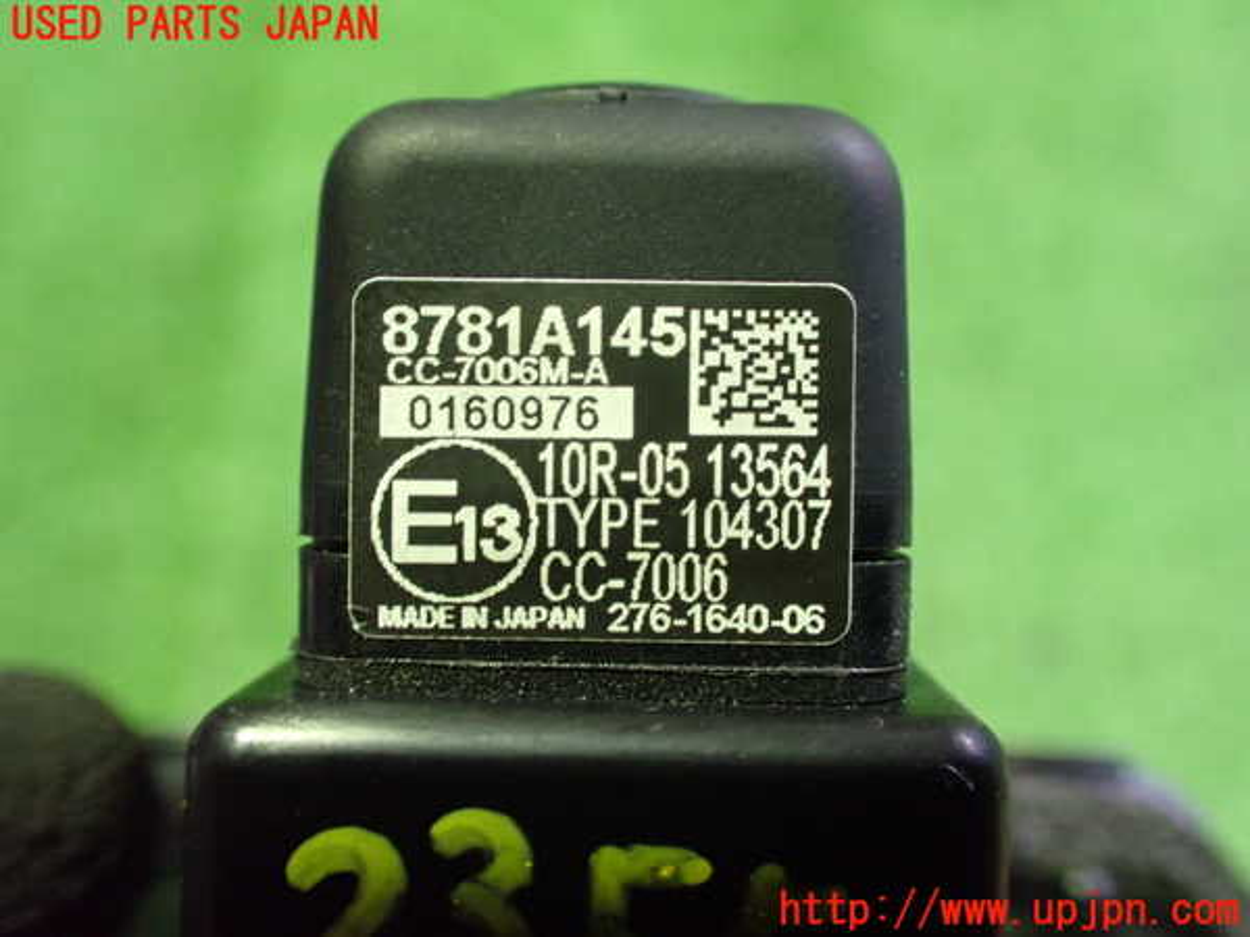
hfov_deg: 60.0
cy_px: 468
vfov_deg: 46.8
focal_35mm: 30
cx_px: 625
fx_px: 1083
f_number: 2.3
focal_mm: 5.4
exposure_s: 1/30
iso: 1000
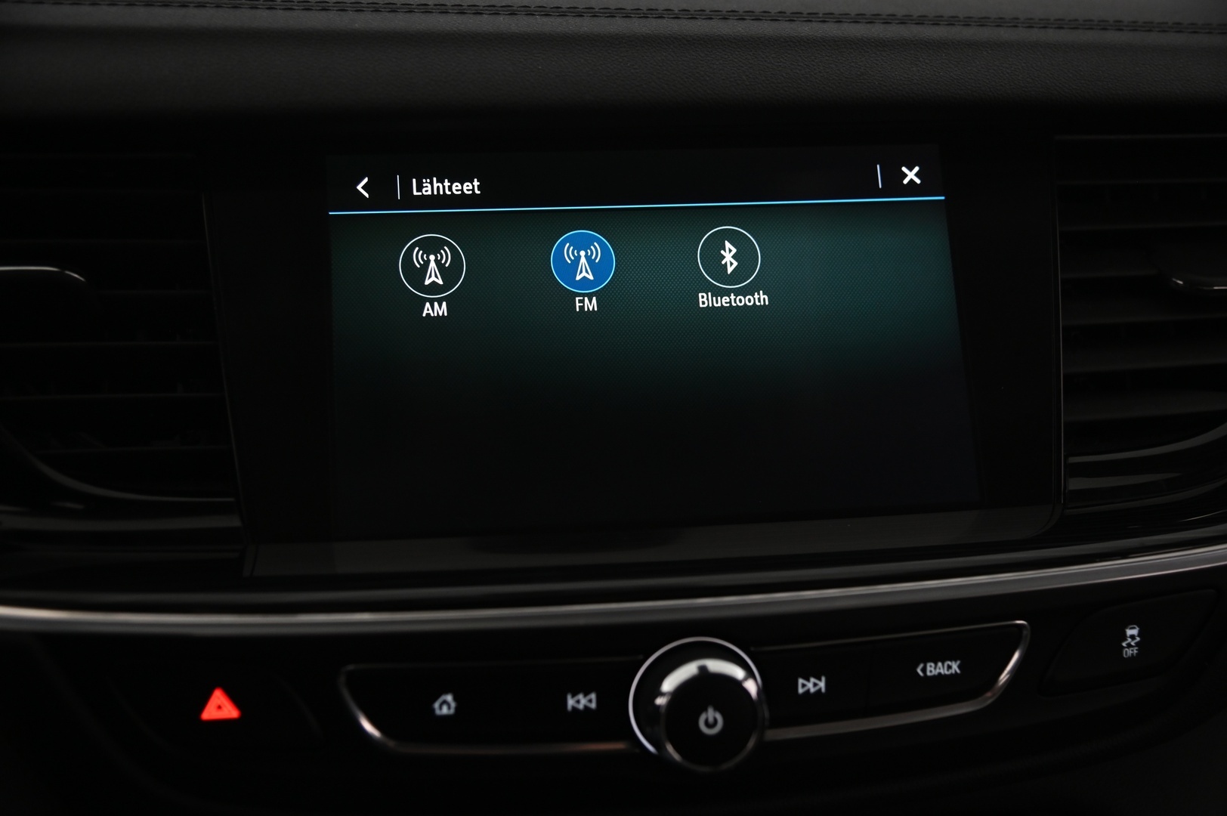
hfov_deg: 42.8
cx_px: 614
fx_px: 1567
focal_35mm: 46
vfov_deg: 29.2
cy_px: 408
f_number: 4
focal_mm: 46
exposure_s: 1/60
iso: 2000
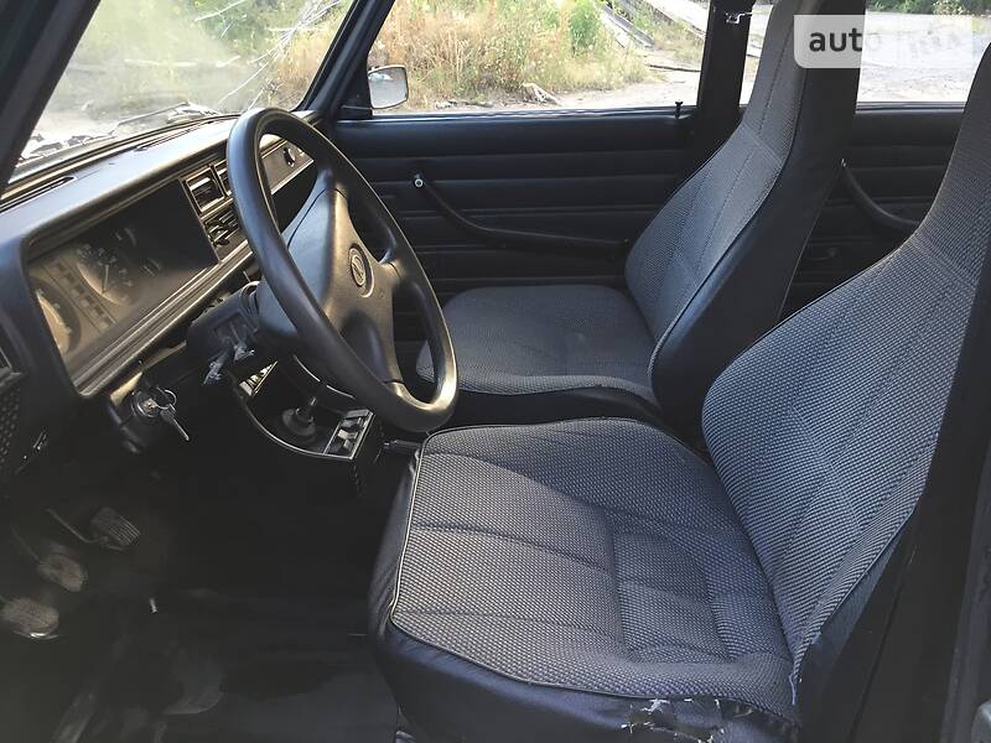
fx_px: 830
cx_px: 496
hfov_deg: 61.7
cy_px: 372
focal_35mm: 29
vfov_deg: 48.2
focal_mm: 4.2
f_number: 2.2
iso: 80
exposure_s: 1/33
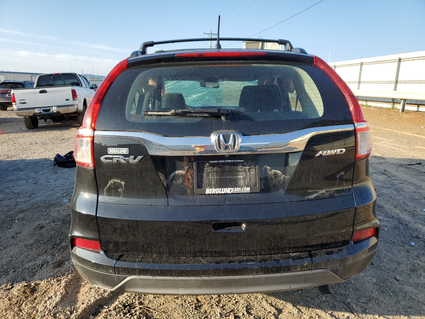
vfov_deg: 53.1
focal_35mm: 26
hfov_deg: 67.3
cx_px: 212
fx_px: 319
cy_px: 160
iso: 50
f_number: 1.5
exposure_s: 1/1111
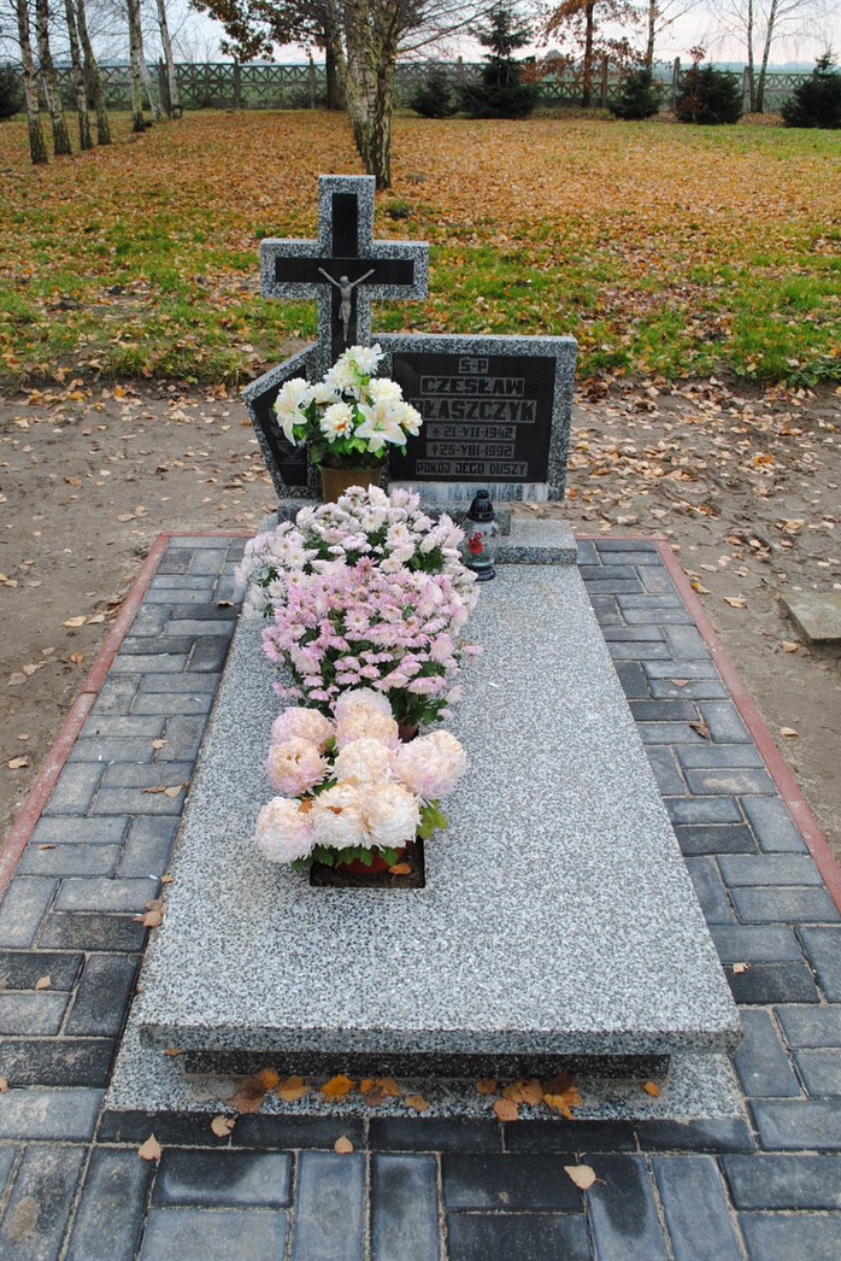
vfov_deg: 60.2
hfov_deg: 42.3
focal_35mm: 31
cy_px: 579
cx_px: 385
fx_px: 1085
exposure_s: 1/125
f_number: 5.6
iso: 200
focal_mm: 18
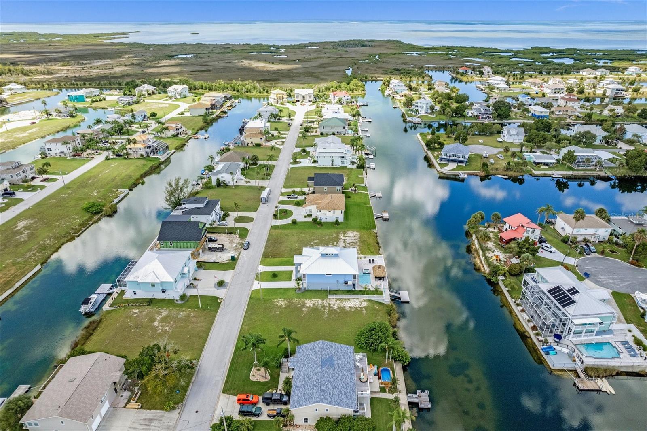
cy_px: 216
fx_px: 395
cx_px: 324
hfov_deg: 78.6
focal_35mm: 22
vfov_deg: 57.2
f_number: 2.8
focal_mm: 8.38
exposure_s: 1/1500
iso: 160
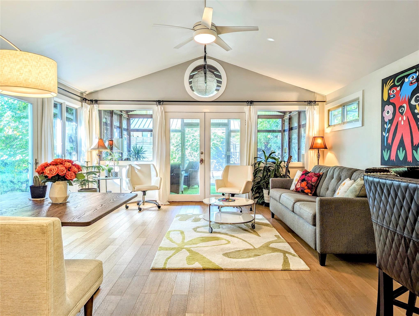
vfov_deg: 56.9
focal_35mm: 24
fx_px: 291
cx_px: 210
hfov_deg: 71.5
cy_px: 158
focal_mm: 6.81
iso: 84
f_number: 1.85
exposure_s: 1/120
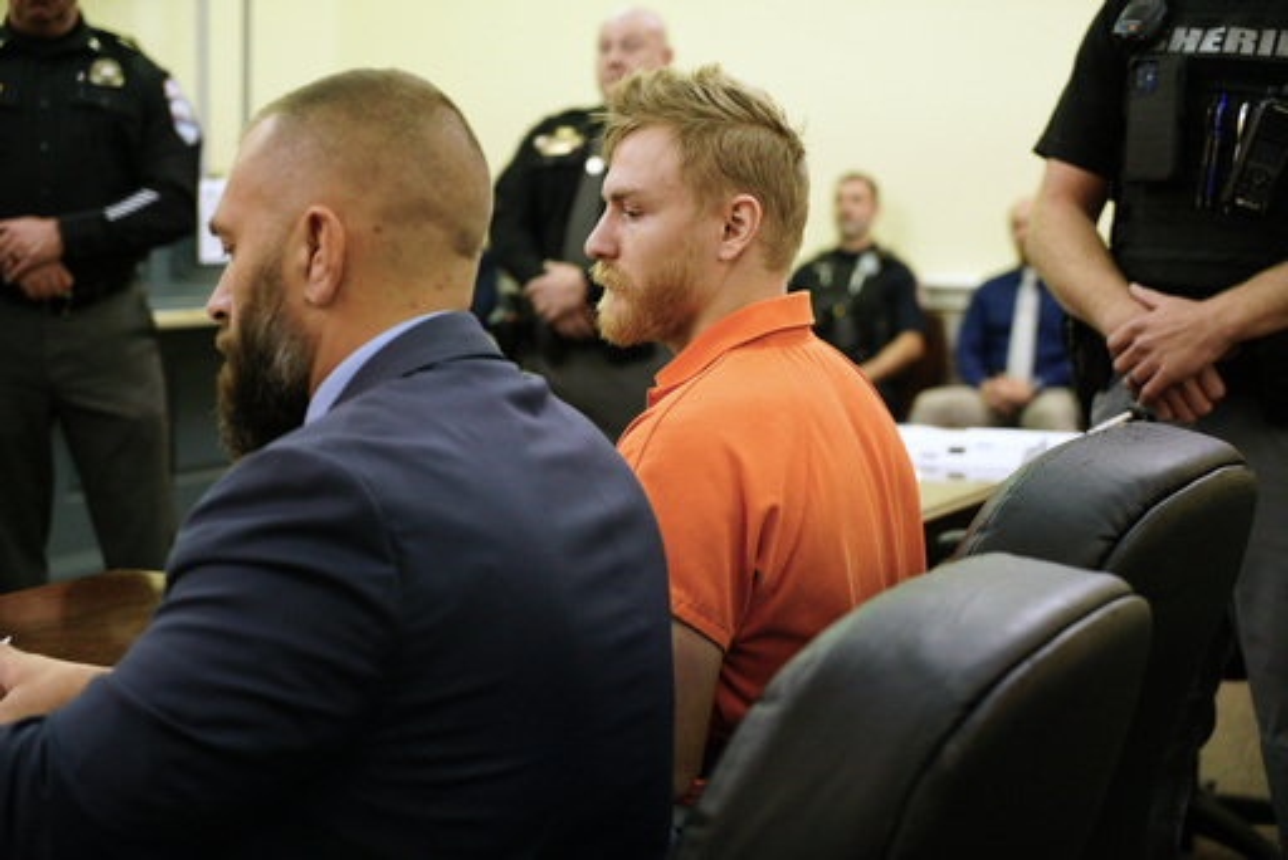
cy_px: 430
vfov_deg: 19.5
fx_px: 2506
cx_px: 644
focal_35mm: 70
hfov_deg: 28.8
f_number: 4
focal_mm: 70
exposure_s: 1/60
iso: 4000
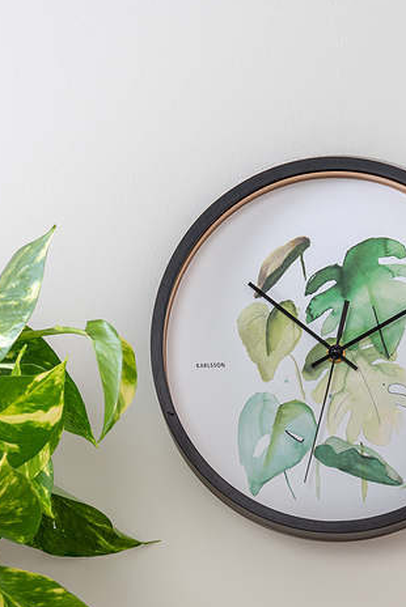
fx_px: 3310
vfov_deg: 10.4
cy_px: 530
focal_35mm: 196
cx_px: 297
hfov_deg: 7.0
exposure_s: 1/100
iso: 100
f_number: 9
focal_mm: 105
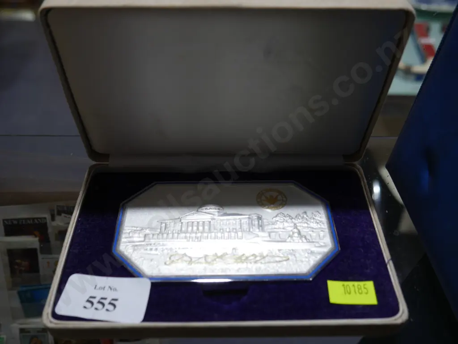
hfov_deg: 51.3
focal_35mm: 36
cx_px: 229
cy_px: 172
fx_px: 477
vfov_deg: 39.7
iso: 200
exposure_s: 1/100
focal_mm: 18
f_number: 4
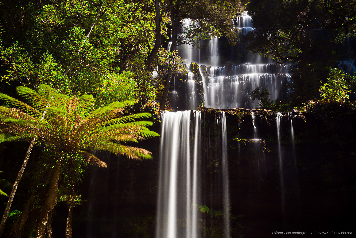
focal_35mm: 44
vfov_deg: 30.5
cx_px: 178
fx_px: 435
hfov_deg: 44.5
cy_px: 119
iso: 31
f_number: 22
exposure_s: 10
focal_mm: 44
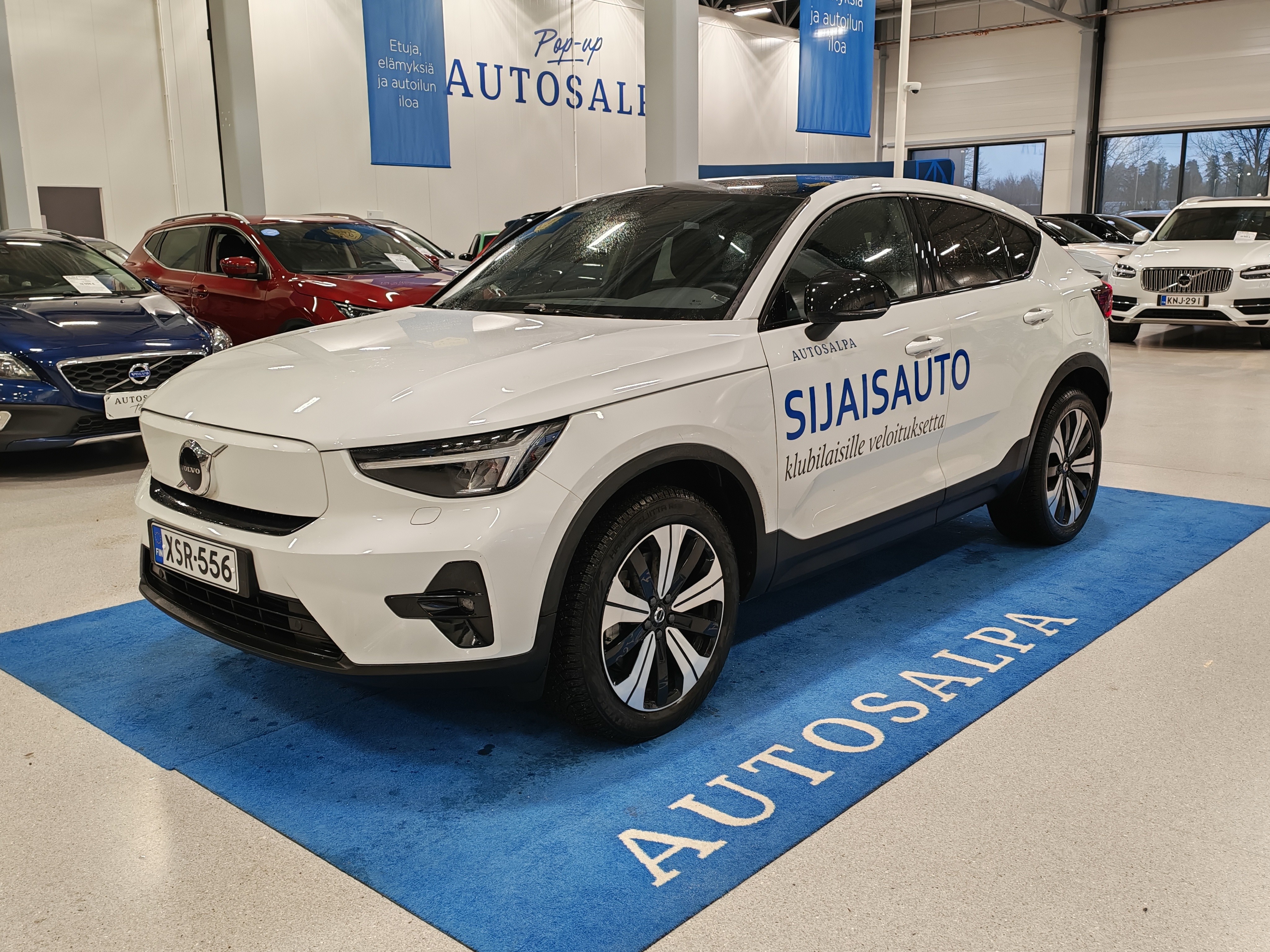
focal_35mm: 32
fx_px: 1174
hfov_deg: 56.8
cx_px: 635
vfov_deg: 44.2
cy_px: 476
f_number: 1.9
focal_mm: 6.12
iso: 250
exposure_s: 1/100
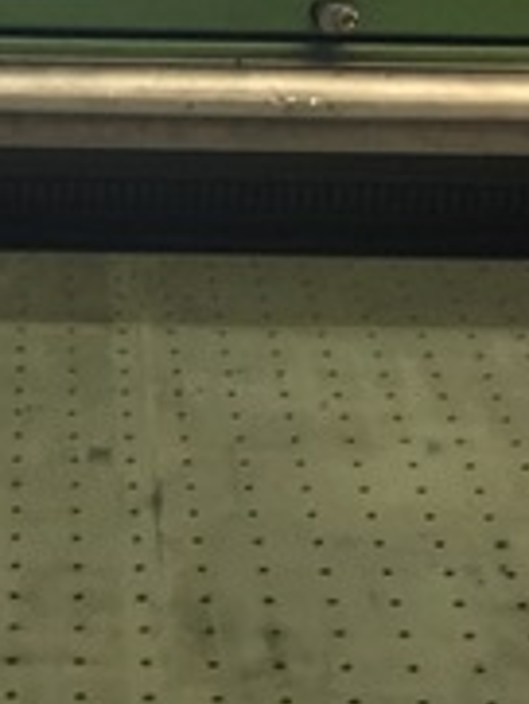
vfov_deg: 17.5
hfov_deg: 13.2
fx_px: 2279
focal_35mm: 112
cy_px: 488
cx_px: 97
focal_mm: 4.15
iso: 200
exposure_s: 1/33
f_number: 2.2
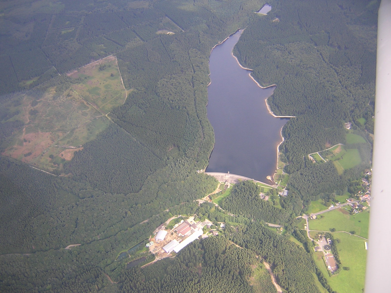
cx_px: 196
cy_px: 146
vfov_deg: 39.7
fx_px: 407
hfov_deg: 51.4
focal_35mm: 36
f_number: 2.6
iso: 100
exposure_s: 1/314
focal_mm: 4.7
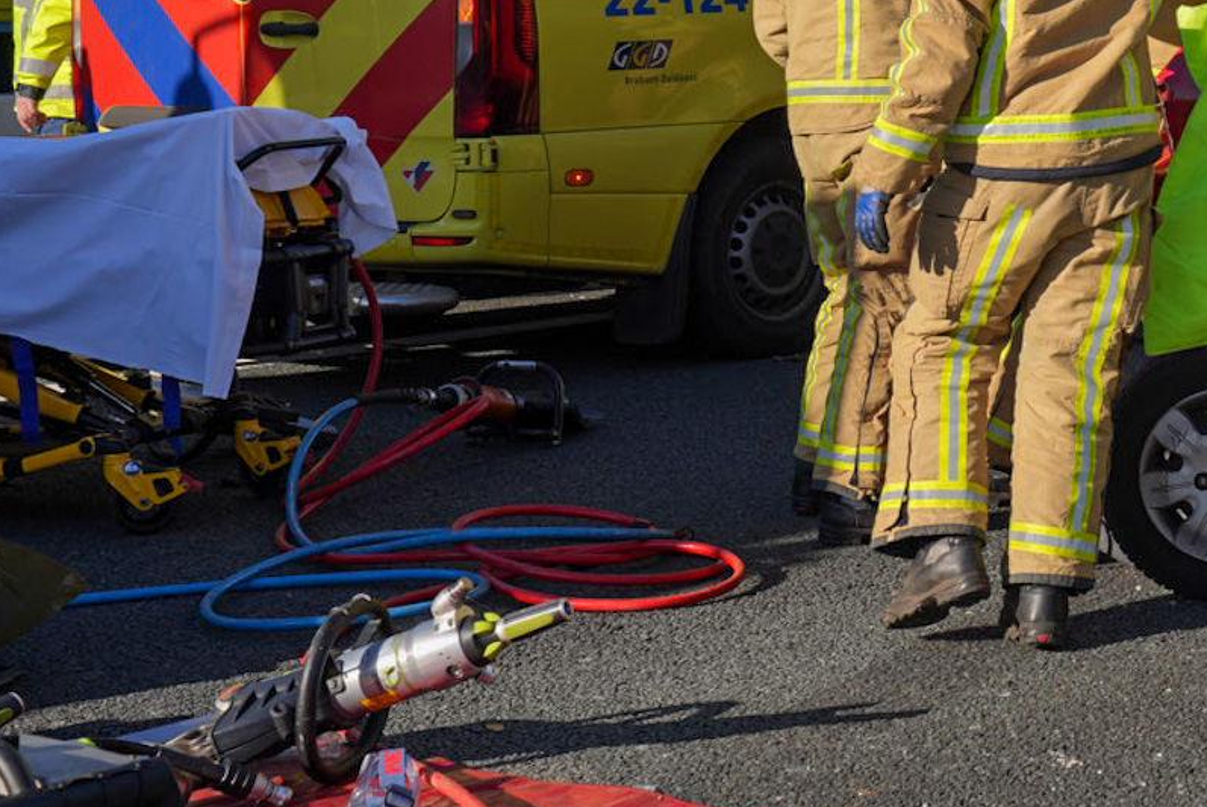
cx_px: 1399
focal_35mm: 106
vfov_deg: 12.8
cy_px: 72
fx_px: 3557
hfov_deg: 18.4
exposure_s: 1/500
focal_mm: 44
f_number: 5.6
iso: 125
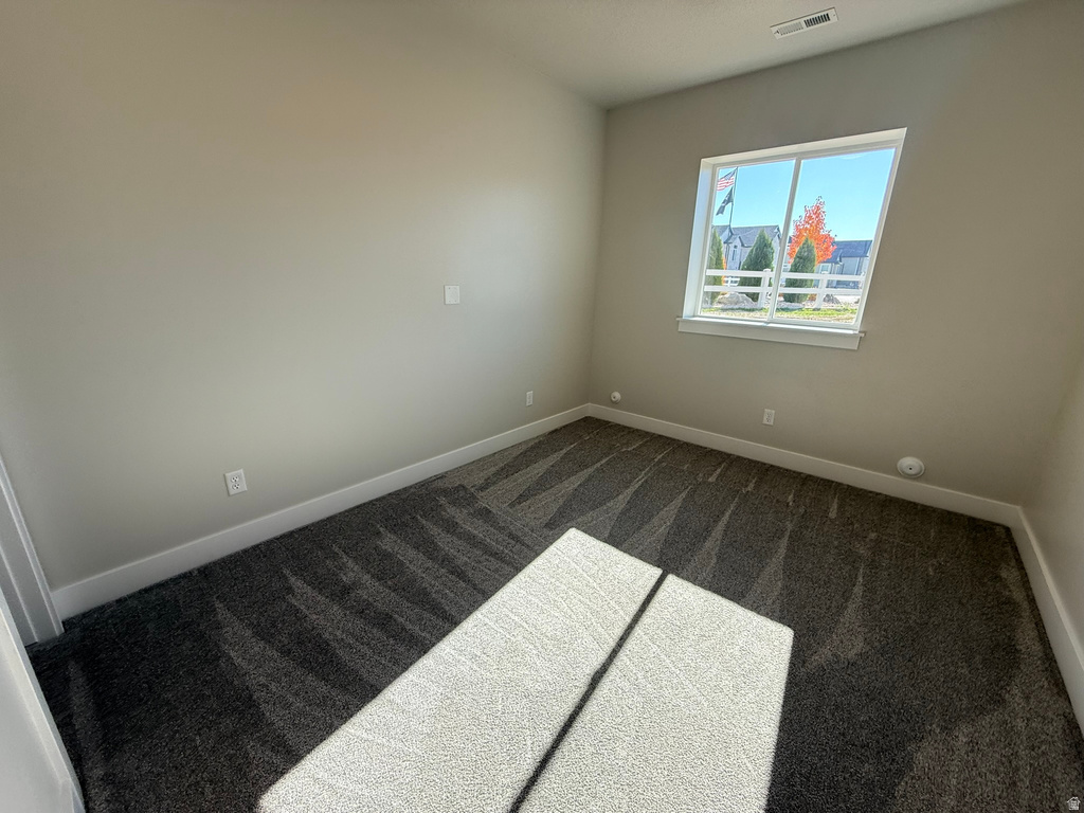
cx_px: 542
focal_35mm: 14
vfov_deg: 85.7
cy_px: 406
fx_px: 438
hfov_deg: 102.1
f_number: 2.2
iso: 64
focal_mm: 2.22
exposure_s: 1/258
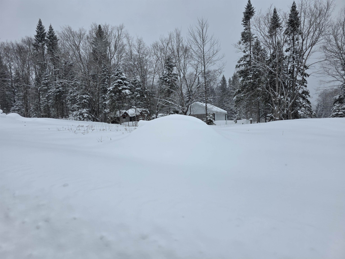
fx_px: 229
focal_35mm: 23
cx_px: 172
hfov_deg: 73.9
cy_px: 130
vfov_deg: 58.9
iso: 64
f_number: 1.7
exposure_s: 1/7944
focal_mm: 6.3
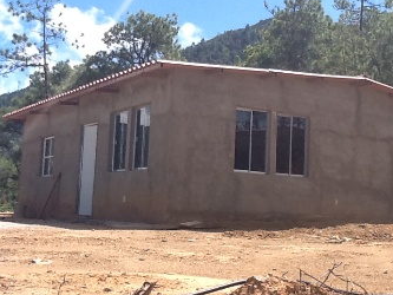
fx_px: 488
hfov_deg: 43.5
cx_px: 244
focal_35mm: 43
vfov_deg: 33.6
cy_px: 163
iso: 80
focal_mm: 2.03
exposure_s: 1/764
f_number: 2.4
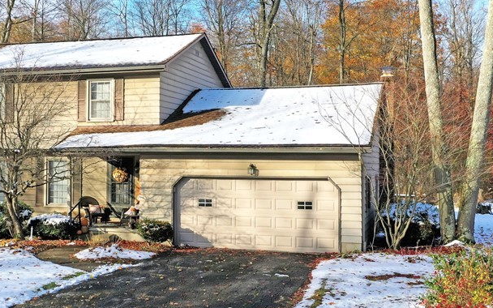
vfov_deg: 25.3
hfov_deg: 39.2
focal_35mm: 51
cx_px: 169
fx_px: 685
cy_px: 150
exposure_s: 1/320
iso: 100
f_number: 5.6
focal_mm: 10.26
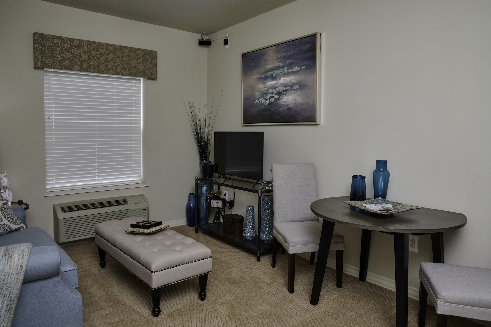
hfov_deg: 73.7
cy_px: 164
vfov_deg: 53.1
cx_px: 246
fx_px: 327
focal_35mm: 24
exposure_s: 1/125
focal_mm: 24
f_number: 11
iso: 500
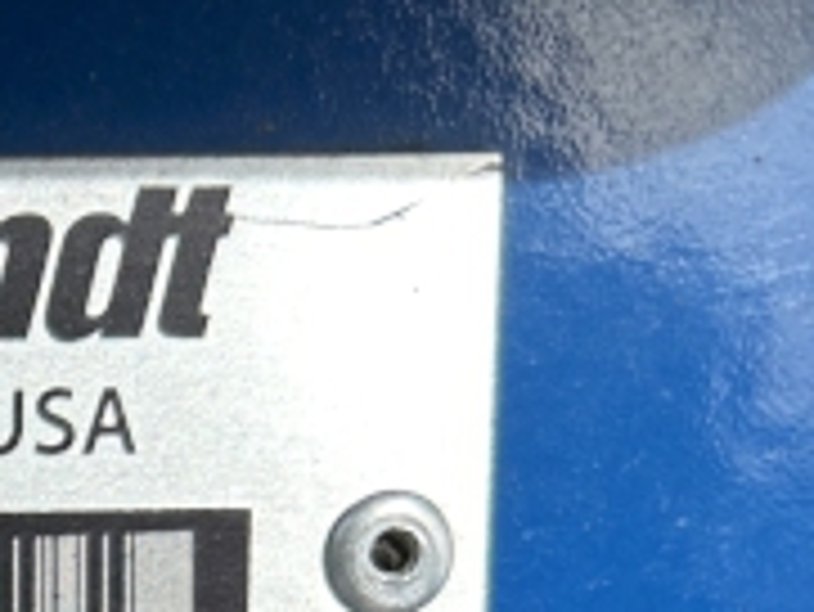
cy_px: 1152
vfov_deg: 11.8
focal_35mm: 115
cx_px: -639
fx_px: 2706
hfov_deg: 14.9
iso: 50
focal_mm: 5.7
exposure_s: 1/1934
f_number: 1.5
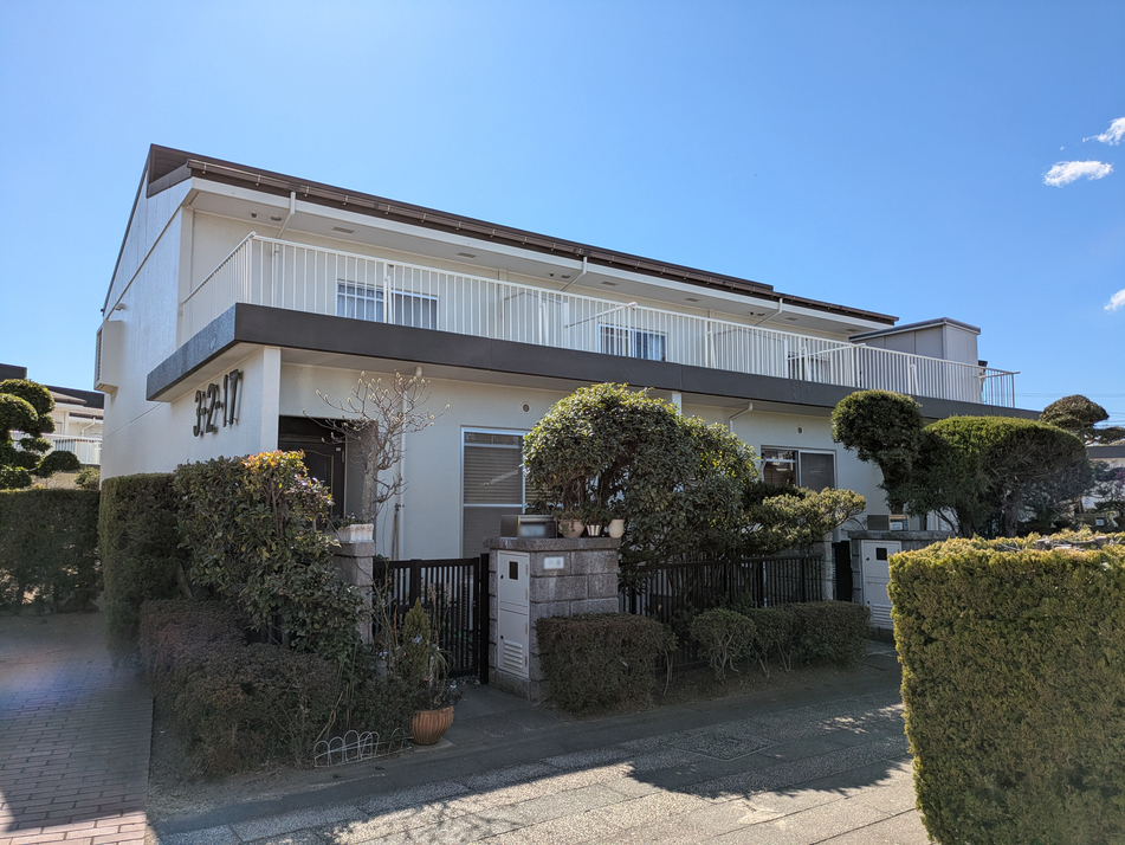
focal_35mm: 25
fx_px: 813
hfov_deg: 69.4
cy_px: 422
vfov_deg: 54.9
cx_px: 562
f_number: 1.89
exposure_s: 1/2155
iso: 51
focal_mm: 5.43
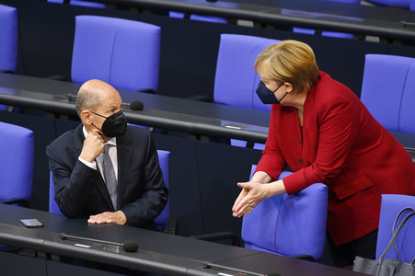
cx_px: 208
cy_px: 138
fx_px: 5068
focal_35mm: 440
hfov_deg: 4.7
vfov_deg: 3.1
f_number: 5.6
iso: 5000
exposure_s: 1/320
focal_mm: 440
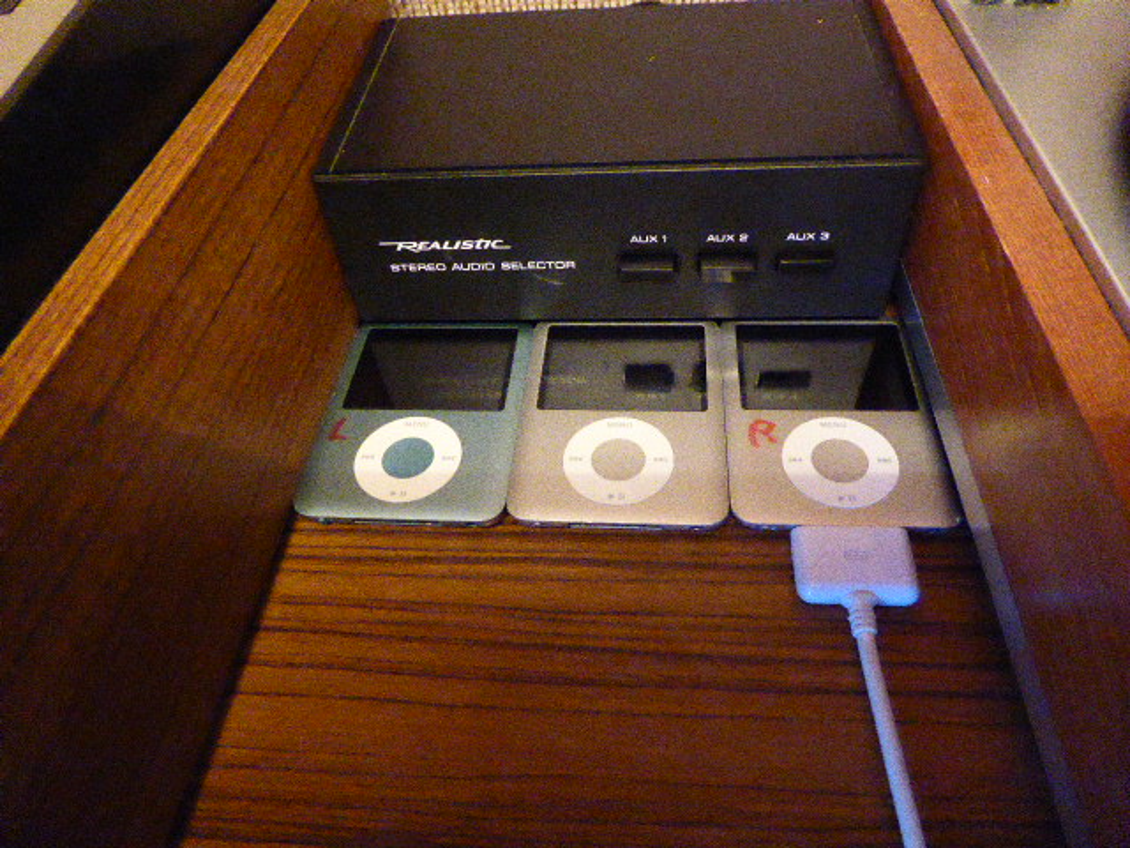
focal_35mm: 25
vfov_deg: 54.9
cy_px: 424
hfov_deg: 69.4
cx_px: 565
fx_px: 816
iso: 3200
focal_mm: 4.3
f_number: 3.3
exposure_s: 1/60
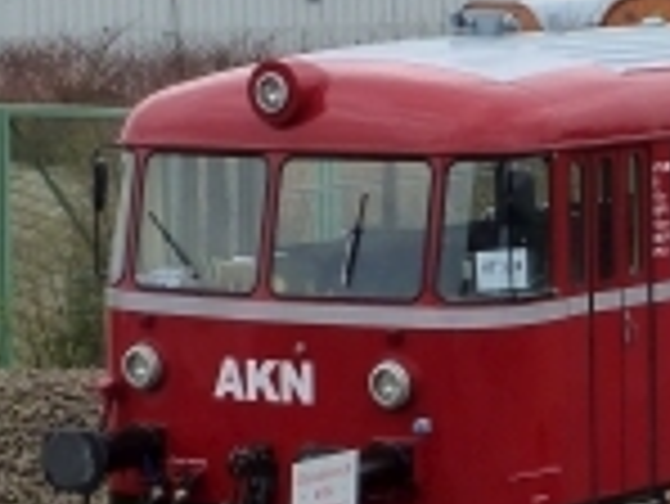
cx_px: 818
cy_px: 54
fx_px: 3661
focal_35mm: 189
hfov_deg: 10.3
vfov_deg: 7.8
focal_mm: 7.3
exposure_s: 1/200
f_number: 4
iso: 125
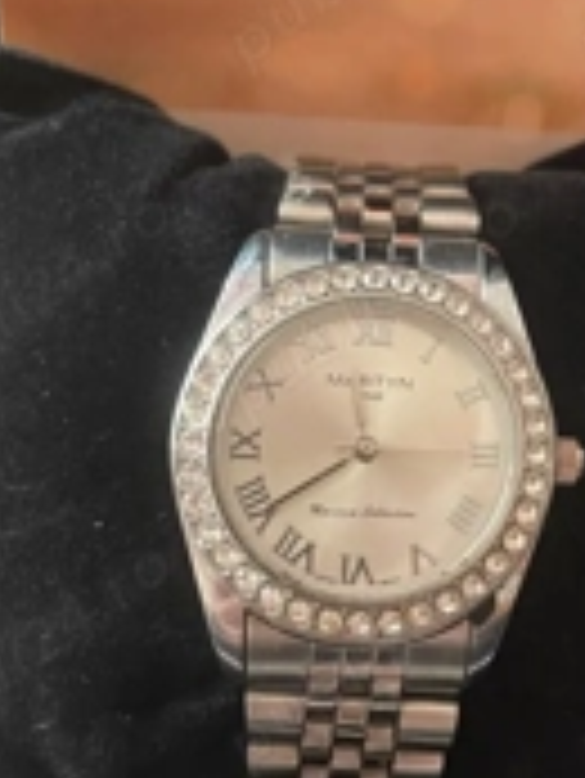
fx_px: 1350
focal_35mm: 60
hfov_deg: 24.1
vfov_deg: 32.1
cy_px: 360
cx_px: 464
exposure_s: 1/31
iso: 640
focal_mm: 4.2
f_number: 1.6
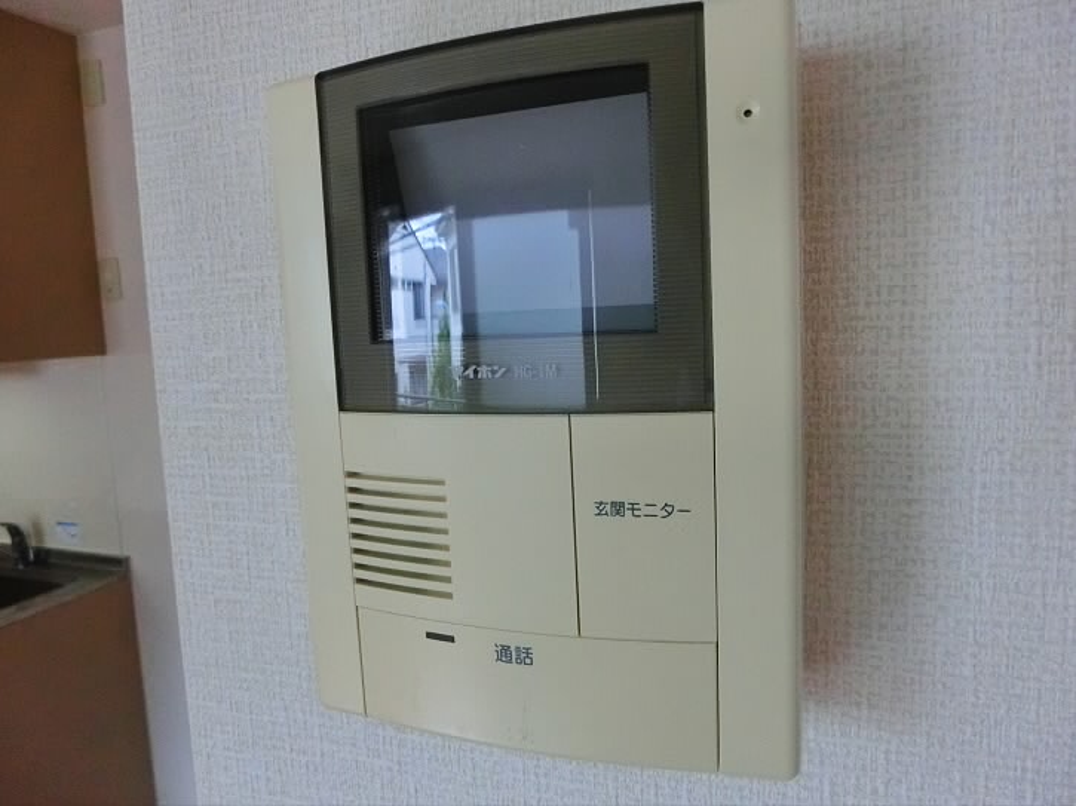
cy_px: 403
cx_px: 538
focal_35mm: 24
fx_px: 746
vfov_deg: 56.8
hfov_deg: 71.6
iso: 800
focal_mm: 4.24
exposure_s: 1/500
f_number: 3
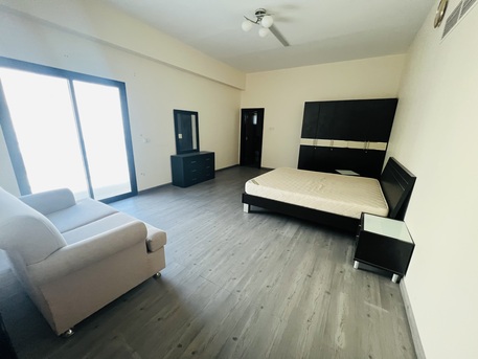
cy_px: 180
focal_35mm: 13
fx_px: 180
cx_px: 239
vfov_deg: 89.9
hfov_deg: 106.2
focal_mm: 1.57
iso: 400
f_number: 1.8
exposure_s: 1/60
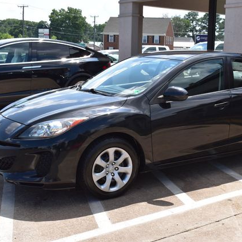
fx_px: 427
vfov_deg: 31.6
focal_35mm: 54
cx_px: 171
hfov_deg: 31.3
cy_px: 121
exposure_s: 1/400
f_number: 11
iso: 400
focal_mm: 28
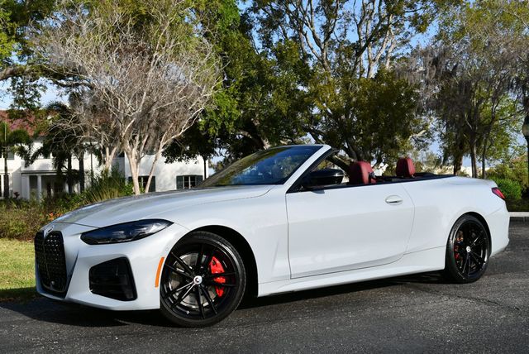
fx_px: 647
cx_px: 264
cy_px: 177
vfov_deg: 30.6
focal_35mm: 44
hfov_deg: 44.5
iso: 100
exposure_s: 1/250
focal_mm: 22
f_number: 8
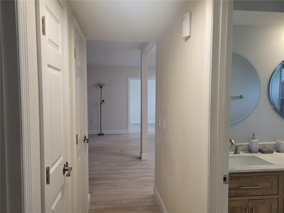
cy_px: 106
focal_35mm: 26
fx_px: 213
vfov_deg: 53.1
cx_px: 142
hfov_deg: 67.3
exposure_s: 1/120
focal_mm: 5.4
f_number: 1.8
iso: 125
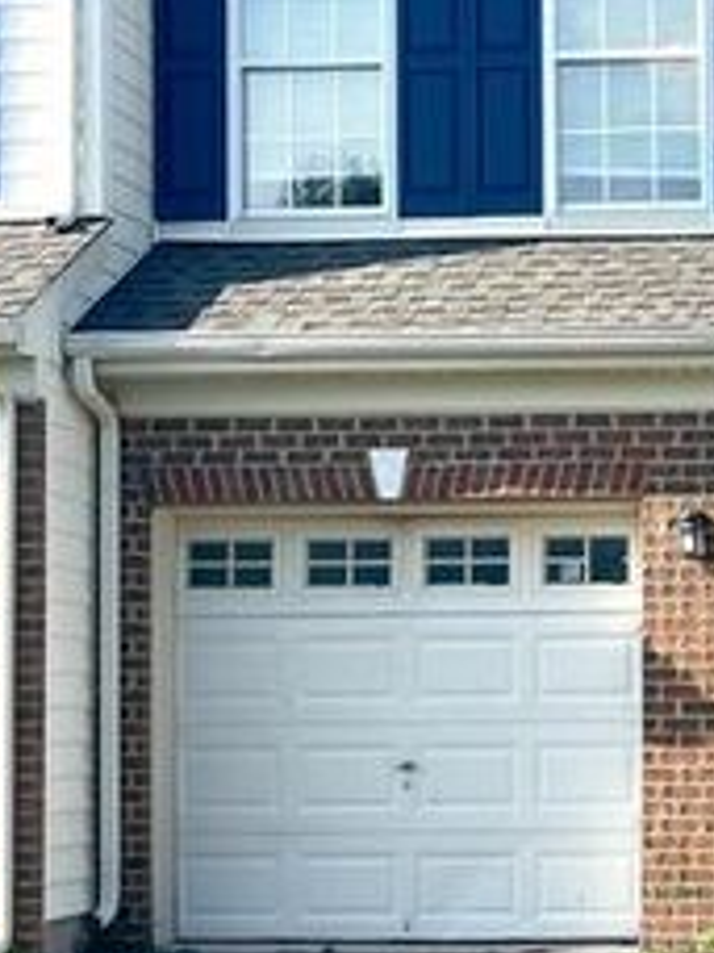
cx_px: 919
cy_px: 642
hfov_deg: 18.8
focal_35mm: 73
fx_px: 2008
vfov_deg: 26.5
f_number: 1.6
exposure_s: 1/2387
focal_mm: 5.1
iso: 32
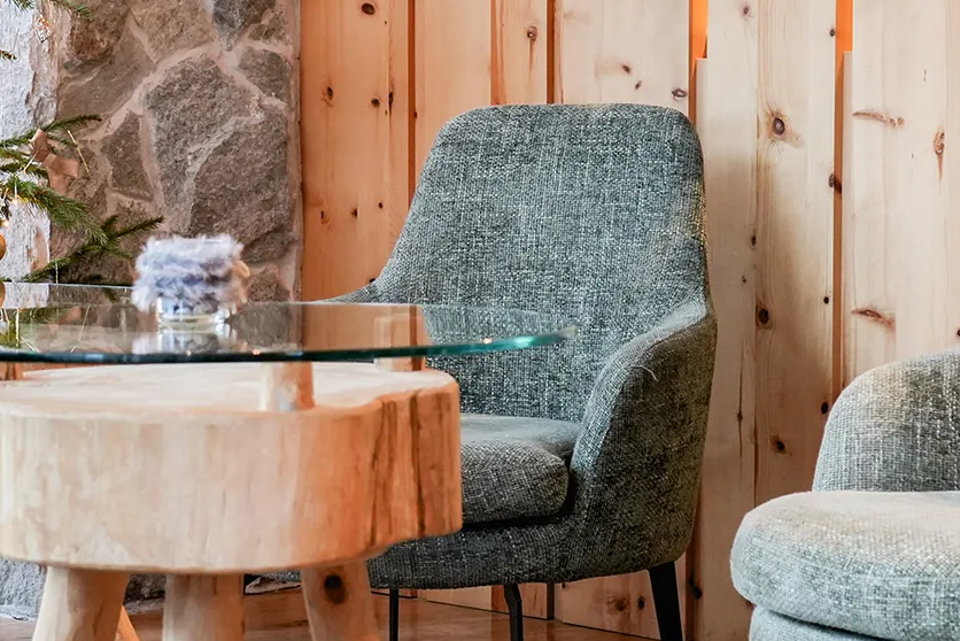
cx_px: 458
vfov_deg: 13.6
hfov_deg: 20.2
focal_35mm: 101
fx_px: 2694
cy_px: 299
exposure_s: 1/50
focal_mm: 44
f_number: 4.5
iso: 2000
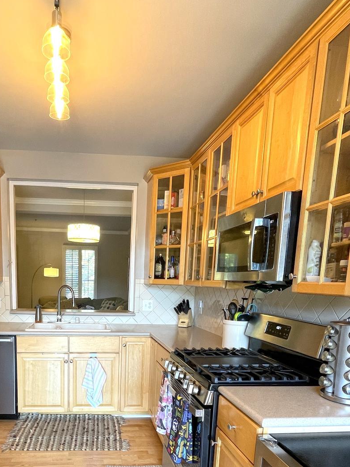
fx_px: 256
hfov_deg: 66.3
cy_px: 337
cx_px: 108
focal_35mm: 19
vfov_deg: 79.7
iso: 160
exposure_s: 1/60
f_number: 2.4
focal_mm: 1.54
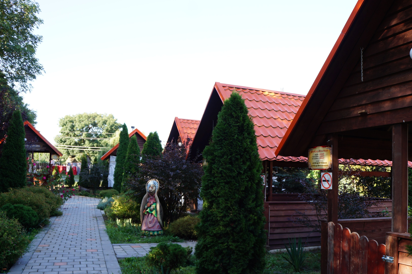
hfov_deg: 58.6
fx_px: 366
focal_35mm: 32
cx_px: 233
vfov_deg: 40.9
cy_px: 161
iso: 100
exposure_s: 1/60
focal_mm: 18
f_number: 5.6
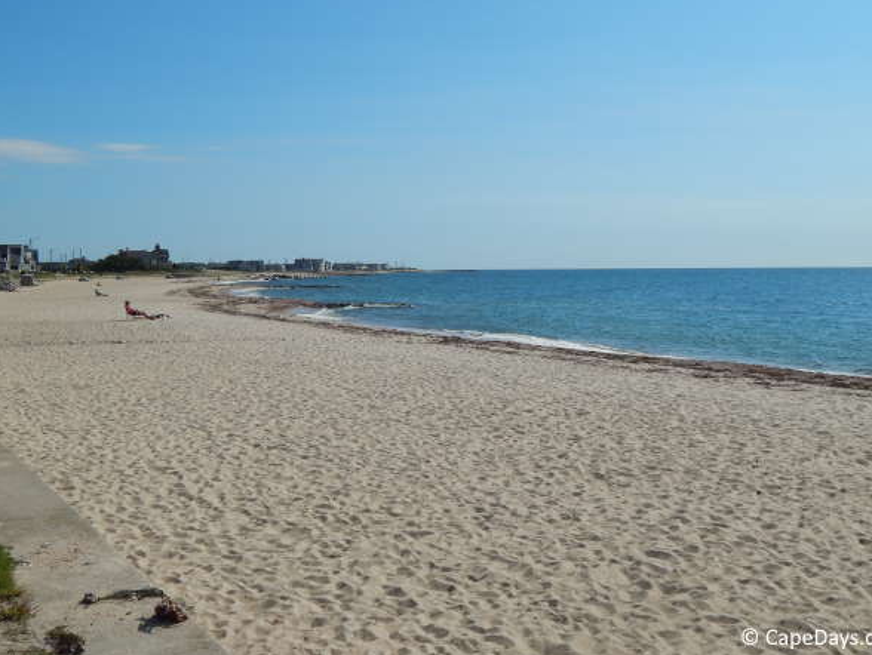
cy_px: 299
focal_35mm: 42
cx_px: 454
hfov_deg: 44.7
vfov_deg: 34.4
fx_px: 1059
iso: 125
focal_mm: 6.8
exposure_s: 1/800
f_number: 6.9
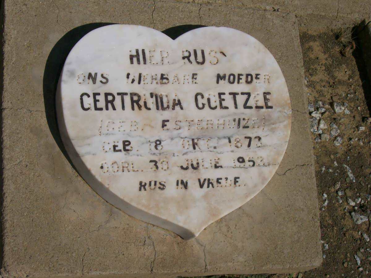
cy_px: 139
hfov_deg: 27.8
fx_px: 750
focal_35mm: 70
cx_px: 186
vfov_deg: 21.0
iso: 80
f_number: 6.7
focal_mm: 11.6
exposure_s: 1/1401
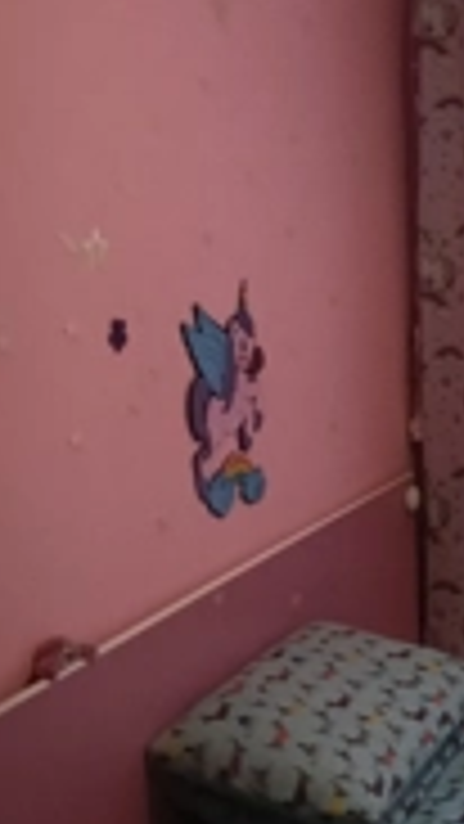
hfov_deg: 17.3
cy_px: 450
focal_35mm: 64
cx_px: 658
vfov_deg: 32.8
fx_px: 1399
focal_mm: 3.98
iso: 800
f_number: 1.8
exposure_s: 1/33.3
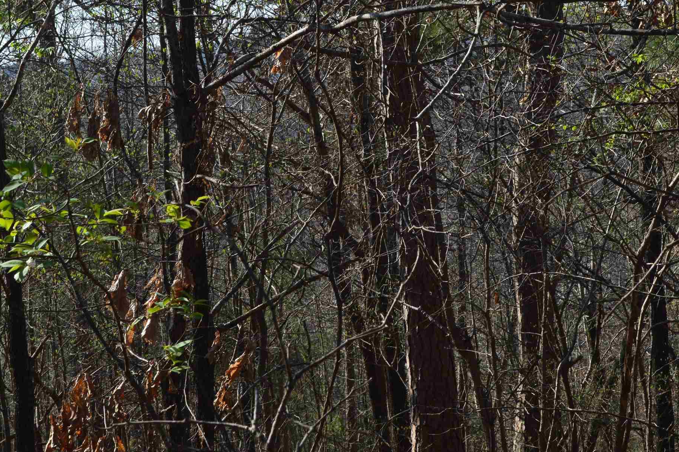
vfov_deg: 15.3
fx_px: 1674
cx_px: 369
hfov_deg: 22.9
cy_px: 94
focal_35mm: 89
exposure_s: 1/320
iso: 400
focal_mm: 35
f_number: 10
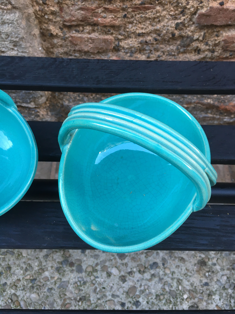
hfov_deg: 48.2
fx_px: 262
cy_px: 157
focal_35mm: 29
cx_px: 118
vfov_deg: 61.7
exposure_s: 1/33
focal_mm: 4.15
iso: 64
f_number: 2.2
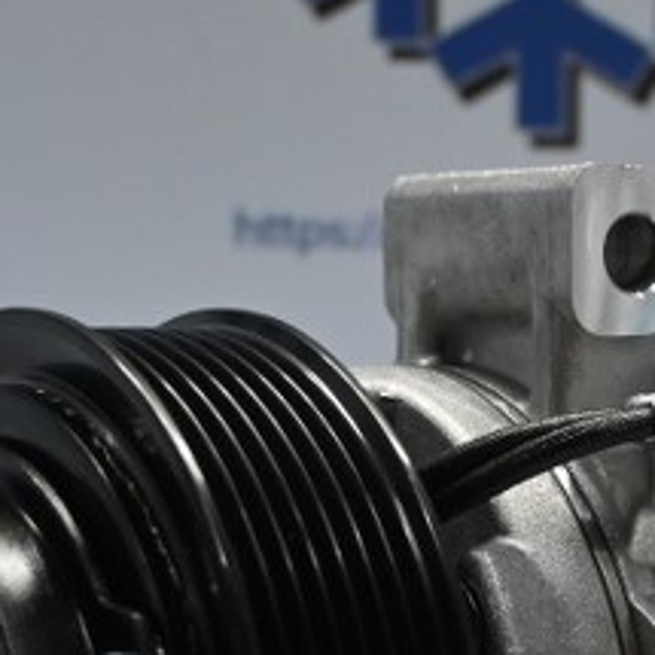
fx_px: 2539
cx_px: 582
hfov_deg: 14.6
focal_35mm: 119
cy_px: 632
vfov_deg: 14.5
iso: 1000
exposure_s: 1/125
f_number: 4.2
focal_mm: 25
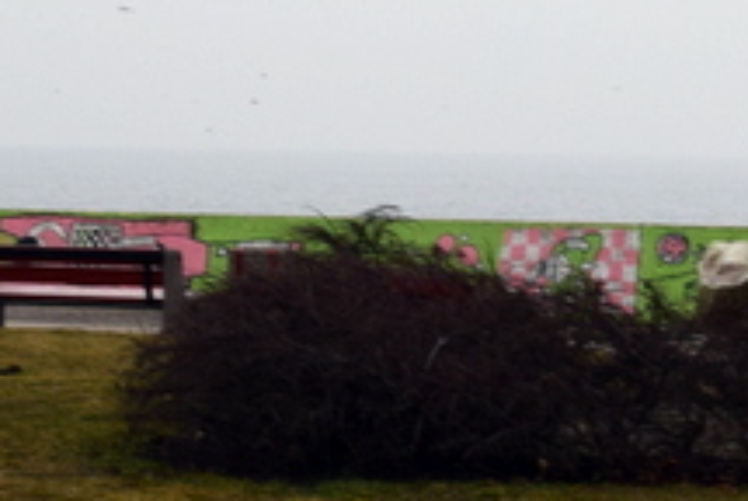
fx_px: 3246
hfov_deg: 13.1
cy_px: 134
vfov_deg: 8.8
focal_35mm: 156
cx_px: 421
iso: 400
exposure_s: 1/160
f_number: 9
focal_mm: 28
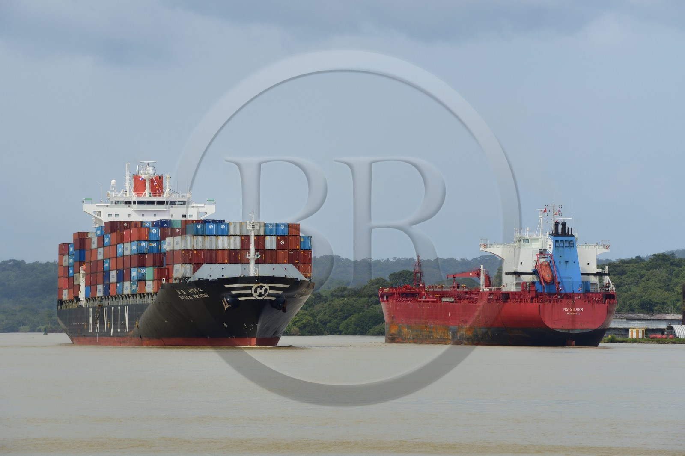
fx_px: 3805
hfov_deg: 10.3
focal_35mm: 200
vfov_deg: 6.9
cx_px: 342
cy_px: 228
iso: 200
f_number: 13
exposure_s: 1/250
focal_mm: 200
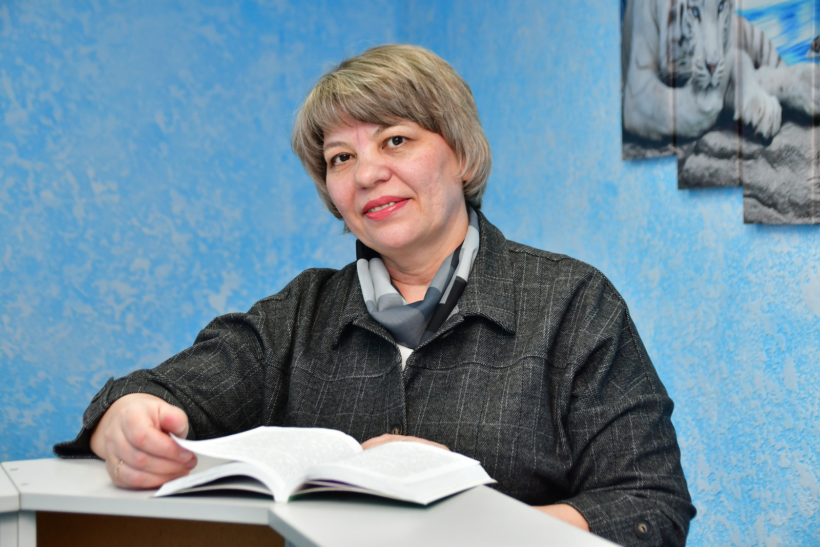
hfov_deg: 27.0
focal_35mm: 75
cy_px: 274
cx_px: 410
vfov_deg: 18.2
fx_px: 1708
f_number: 5
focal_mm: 50
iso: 640
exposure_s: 1/250
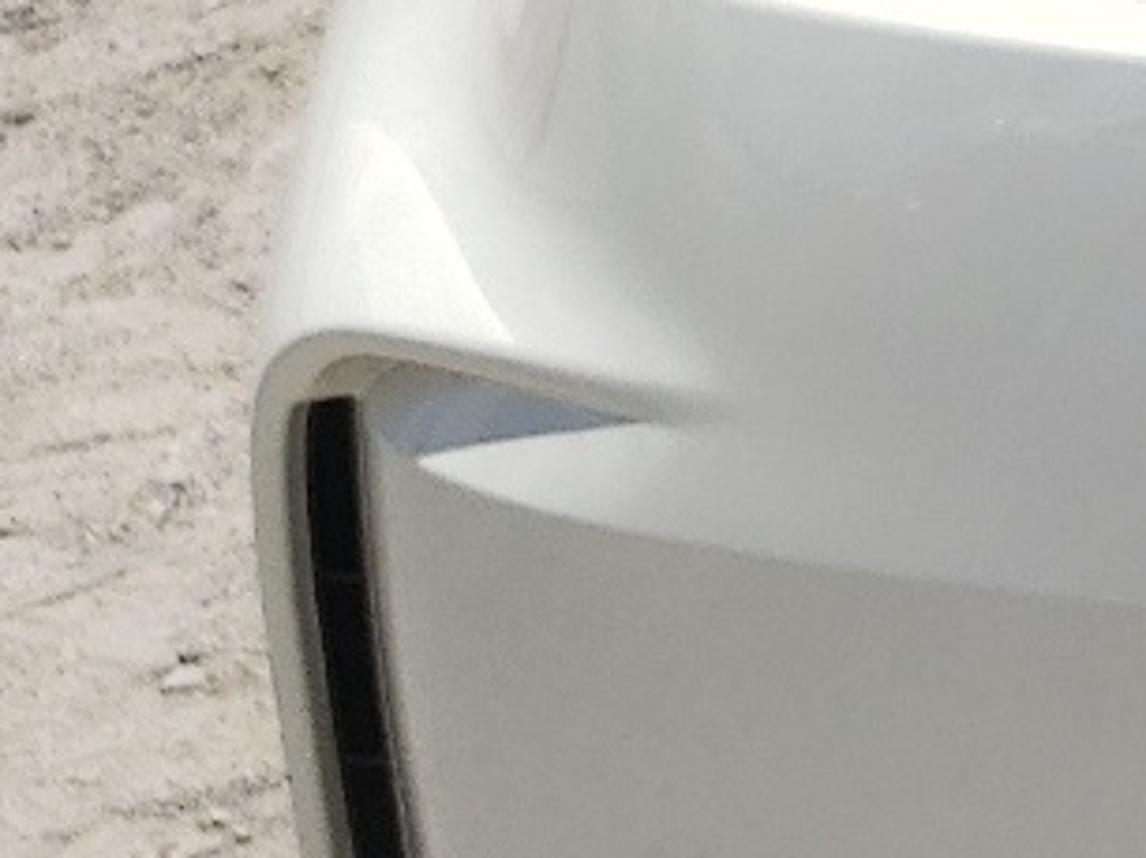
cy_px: -60
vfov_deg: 10.8
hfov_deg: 11.9
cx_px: 2689
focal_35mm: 136
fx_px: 4499
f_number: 1.5
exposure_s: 1/5000
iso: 50
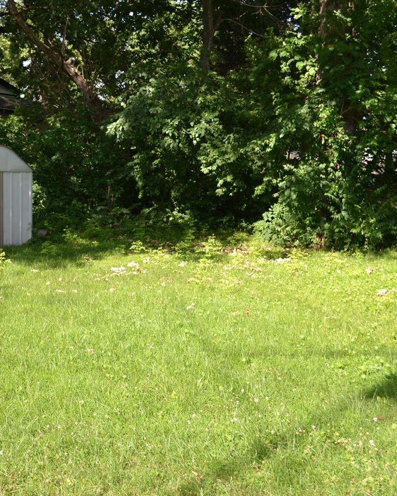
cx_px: 118
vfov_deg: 39.5
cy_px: 247
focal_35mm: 47
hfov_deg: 31.7
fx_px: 690
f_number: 4.5
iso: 100
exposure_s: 1/200
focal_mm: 22
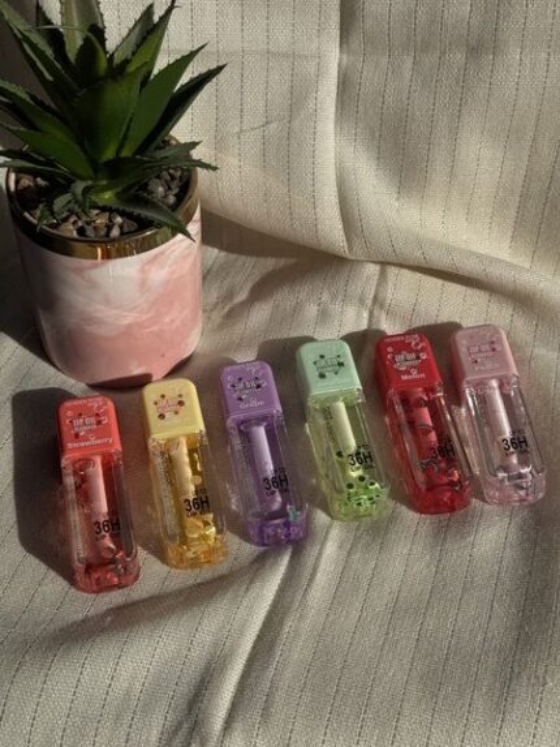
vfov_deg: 39.6
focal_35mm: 48
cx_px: 280
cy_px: 374
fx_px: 1035
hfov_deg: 30.3
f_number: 1.78
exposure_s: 1/15385
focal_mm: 6.76
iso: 64
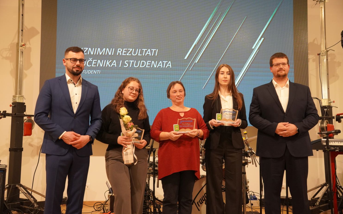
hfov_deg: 44.9
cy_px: 101
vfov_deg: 29.0
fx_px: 415
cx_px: 172
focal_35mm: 44
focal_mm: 28.9
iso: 1250
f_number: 4
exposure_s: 1/160
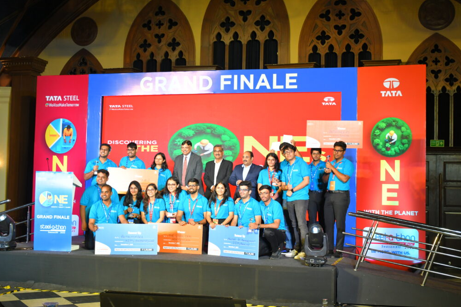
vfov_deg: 27.5
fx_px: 628
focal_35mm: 49
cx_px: 228
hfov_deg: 40.3
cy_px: 156
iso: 1100
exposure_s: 1/125
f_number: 5.6
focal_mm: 32
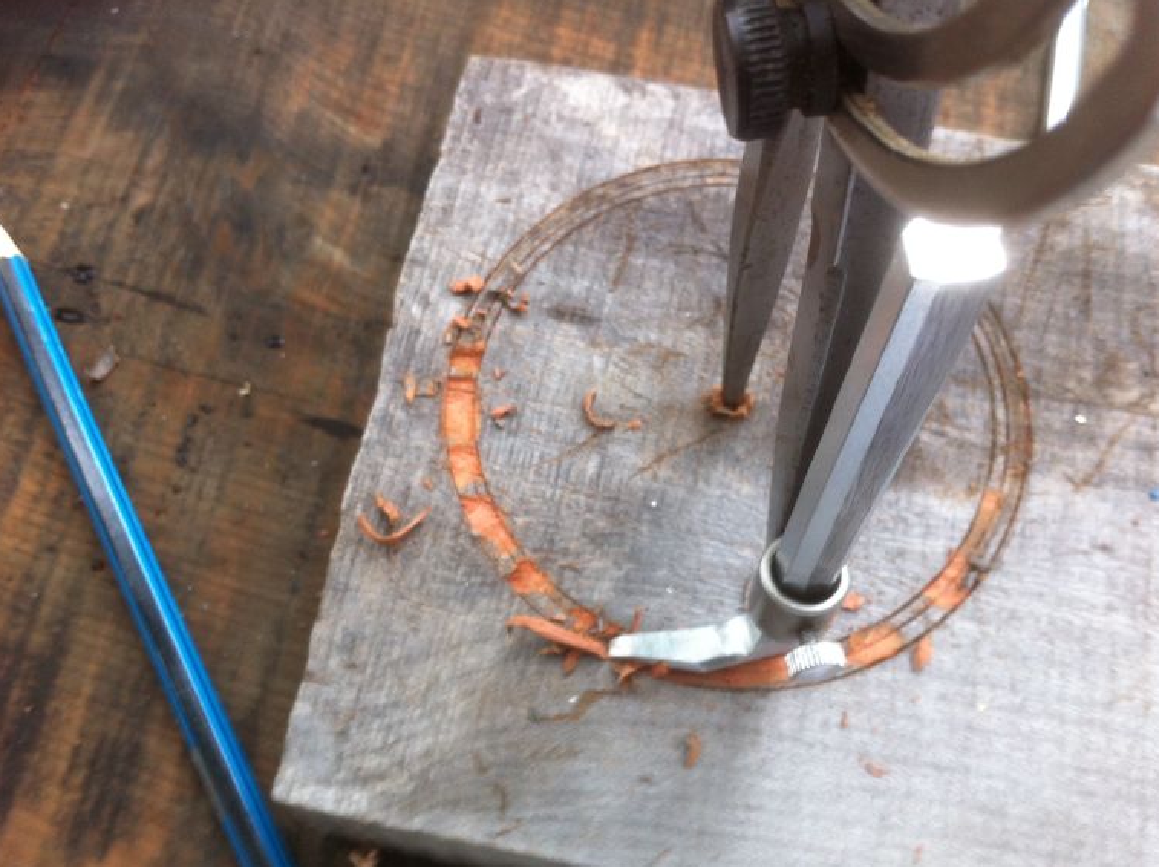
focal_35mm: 37
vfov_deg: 38.6
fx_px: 1237
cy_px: 450
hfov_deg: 50.2
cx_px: 579
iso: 80
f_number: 2.8
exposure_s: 1/15
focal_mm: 3.85
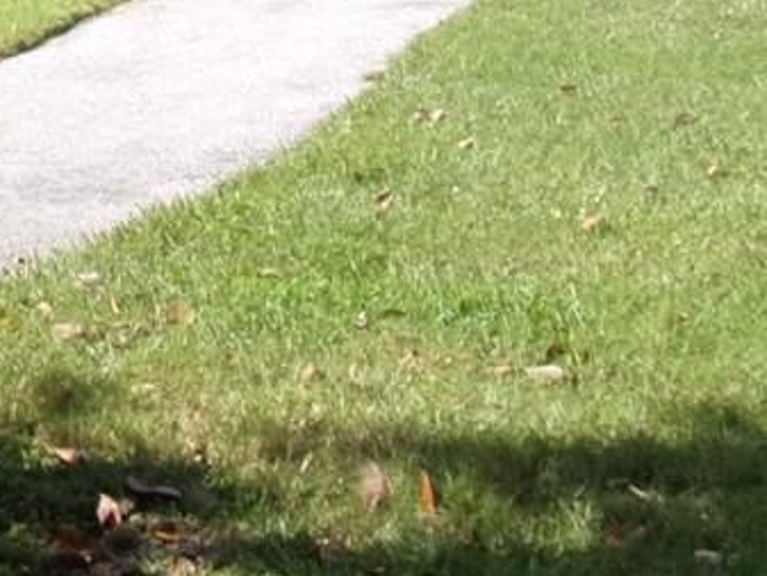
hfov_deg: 15.0
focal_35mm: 114
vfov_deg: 12.5
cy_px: -198
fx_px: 2527
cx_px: -617
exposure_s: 1/600
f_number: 3.3
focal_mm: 4.3
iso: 80
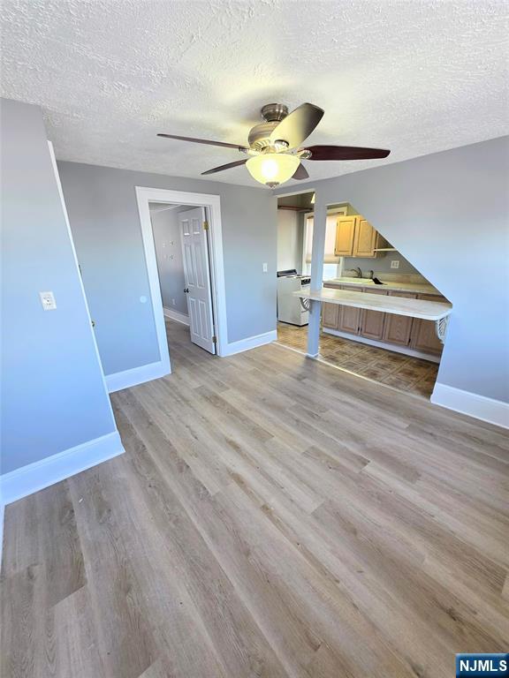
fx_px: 255
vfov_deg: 106.2
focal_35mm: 13
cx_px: 254
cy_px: 339
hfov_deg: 89.9
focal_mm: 2.2
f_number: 1.9
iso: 125
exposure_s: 1/120
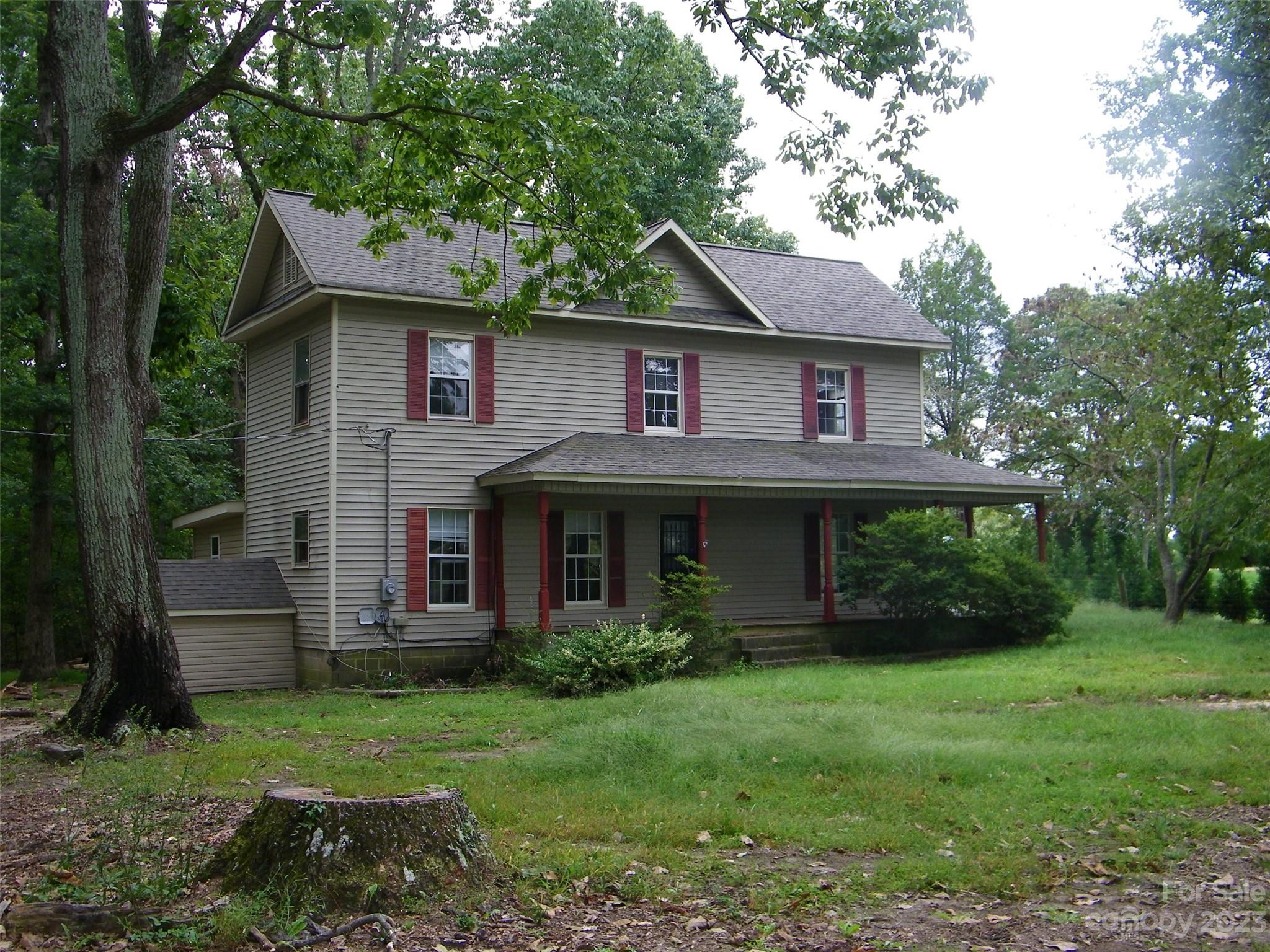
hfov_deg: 49.0
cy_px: 476
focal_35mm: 38
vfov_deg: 37.7
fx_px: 1394
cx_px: 635
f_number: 3.7
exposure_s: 1/160
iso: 80
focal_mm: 6.7
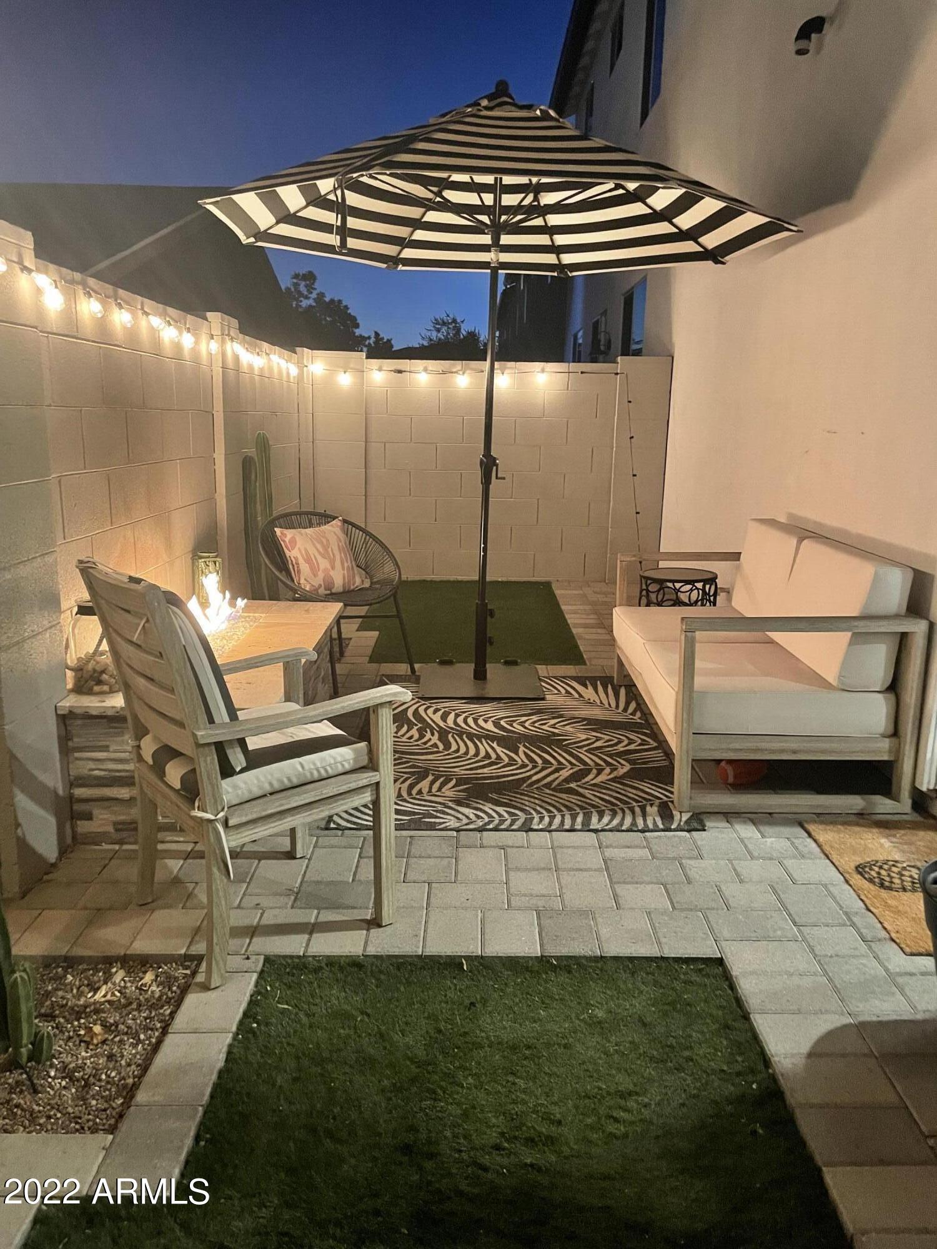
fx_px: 938
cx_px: 468
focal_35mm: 26
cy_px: 624
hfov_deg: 53.1
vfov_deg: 67.3
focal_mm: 4.2
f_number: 1.6
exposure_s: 1/30
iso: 640
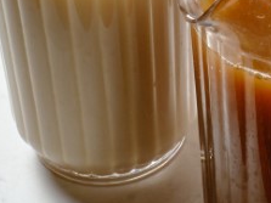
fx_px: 1315
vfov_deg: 8.8
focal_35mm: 168
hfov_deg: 11.7
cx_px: 269
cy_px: 33
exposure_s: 1/125
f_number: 18
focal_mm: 36.1
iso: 640
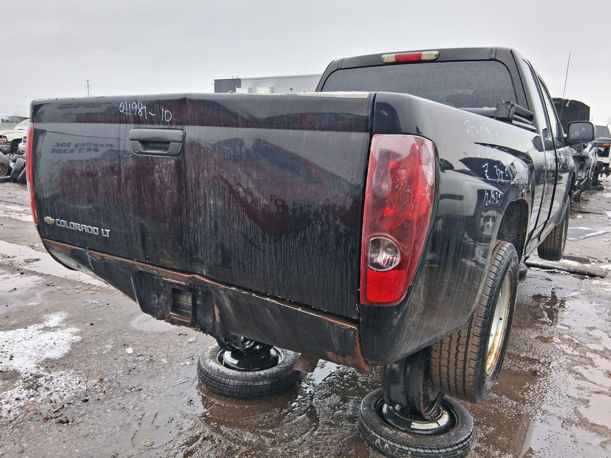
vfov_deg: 53.1
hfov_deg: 67.3
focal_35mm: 26
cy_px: 229
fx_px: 459
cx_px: 306
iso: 64
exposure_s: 1/100
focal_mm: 3.98
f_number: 1.8
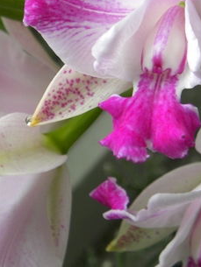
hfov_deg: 13.6
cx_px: 140
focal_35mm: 109
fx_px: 843
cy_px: 71
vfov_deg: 17.9
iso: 142
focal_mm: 9.2
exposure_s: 1/60
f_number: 3.5
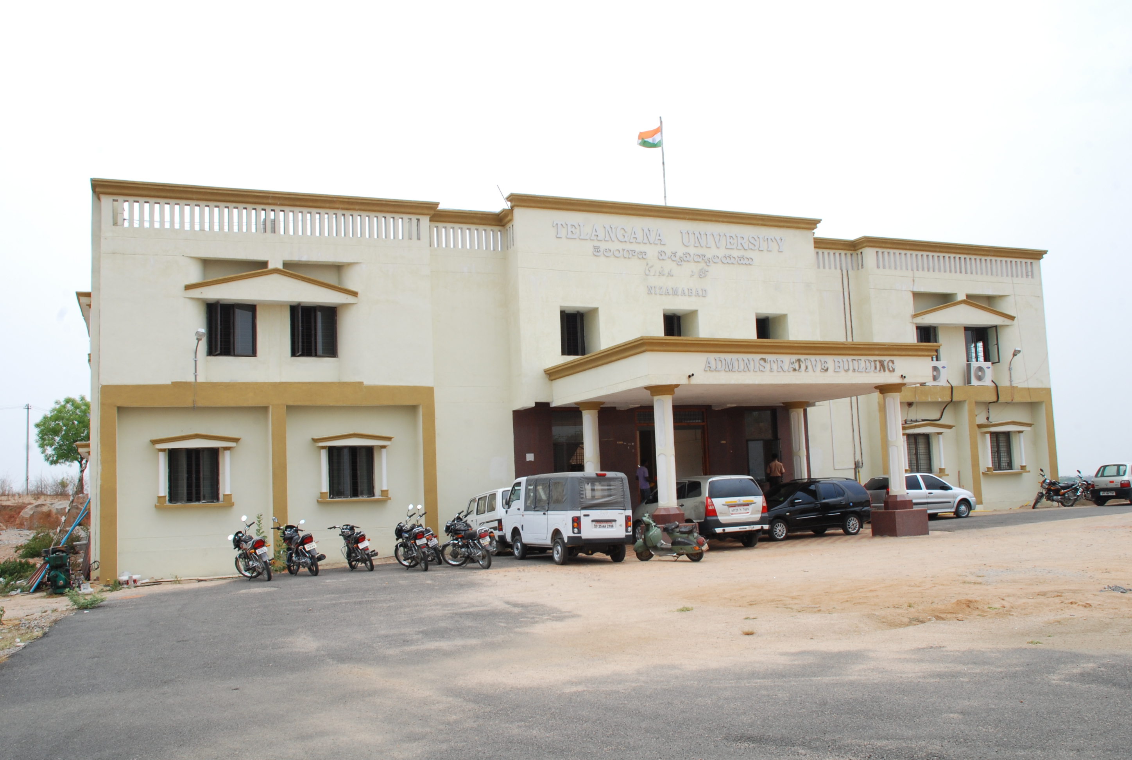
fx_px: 945
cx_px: 566
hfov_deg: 61.8
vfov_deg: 43.8
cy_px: 380
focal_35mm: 30
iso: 200
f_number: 16
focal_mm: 20
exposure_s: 1/60
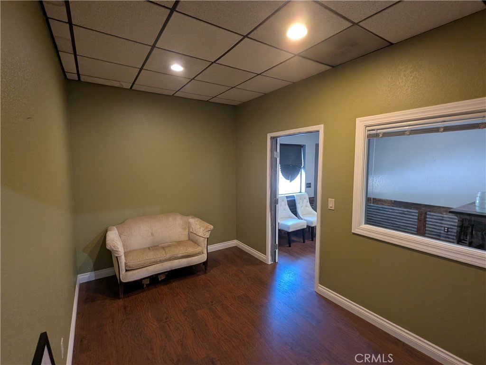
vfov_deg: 78.1
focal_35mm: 16
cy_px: 182
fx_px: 225
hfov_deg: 94.5
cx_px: 243
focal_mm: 2.22
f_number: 2.2
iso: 232
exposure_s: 1/47.7
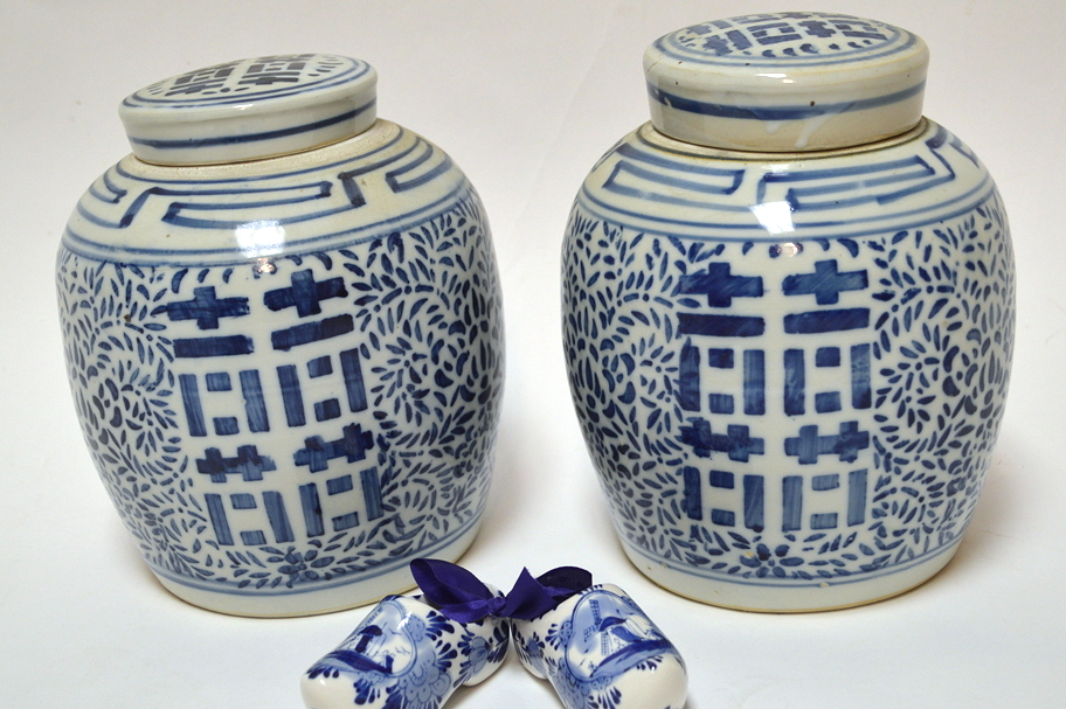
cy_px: 362
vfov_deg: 23.5
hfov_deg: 34.8
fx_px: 1703
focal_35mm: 58
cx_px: 553
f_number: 5
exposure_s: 1/50
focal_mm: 35
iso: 400
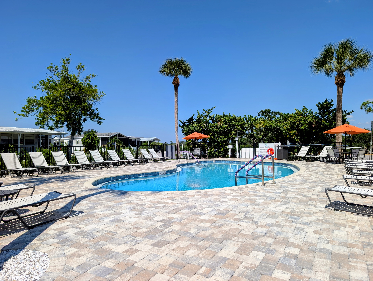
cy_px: 140
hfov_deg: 71.5
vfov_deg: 56.9
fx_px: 259
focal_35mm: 24
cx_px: 186
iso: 21
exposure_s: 1/1745
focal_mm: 6.9
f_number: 1.68
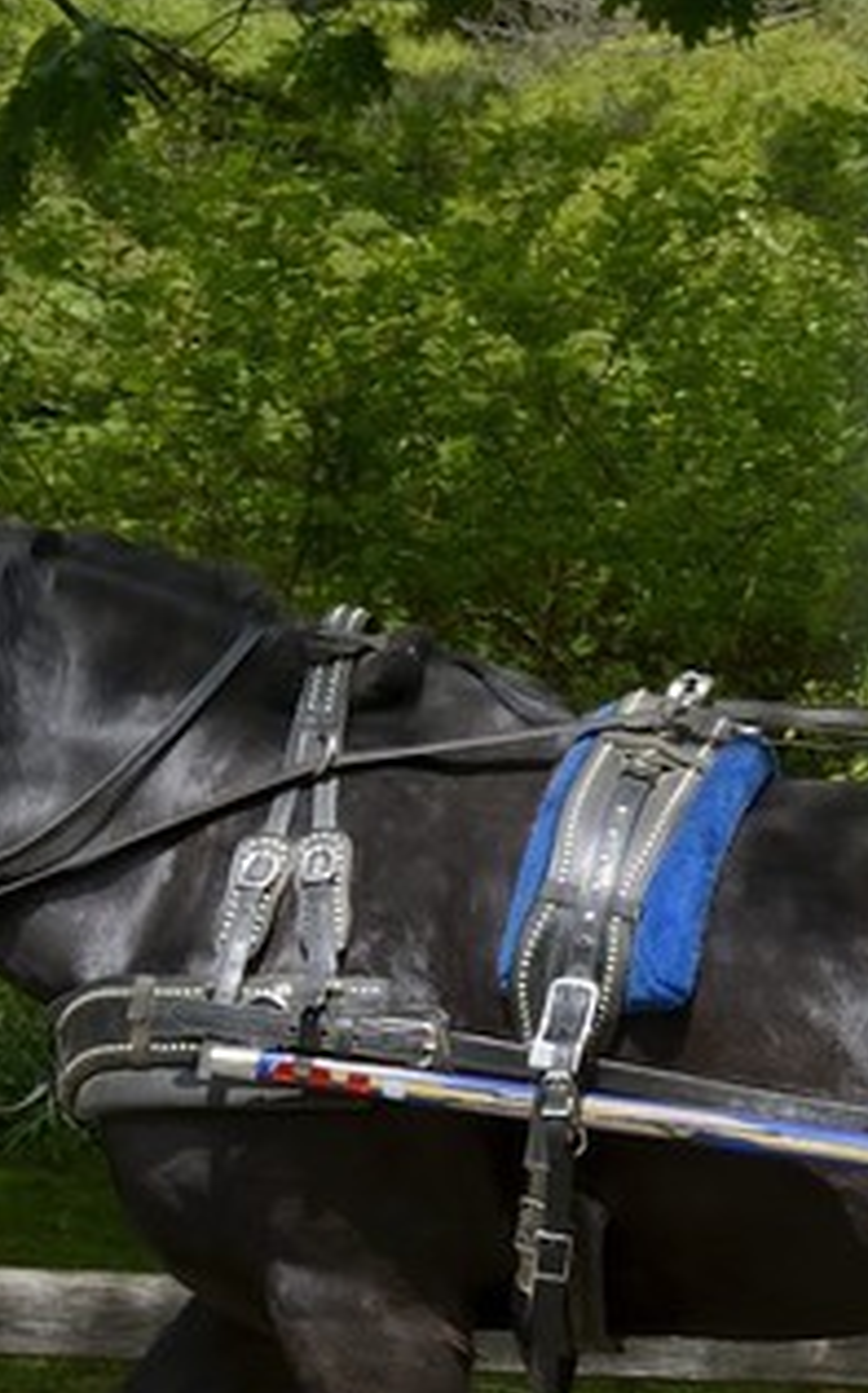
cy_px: 542
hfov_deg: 4.8
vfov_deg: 8.1
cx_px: 2644
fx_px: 9783
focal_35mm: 258
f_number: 11
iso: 400
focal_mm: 50
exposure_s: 1/320
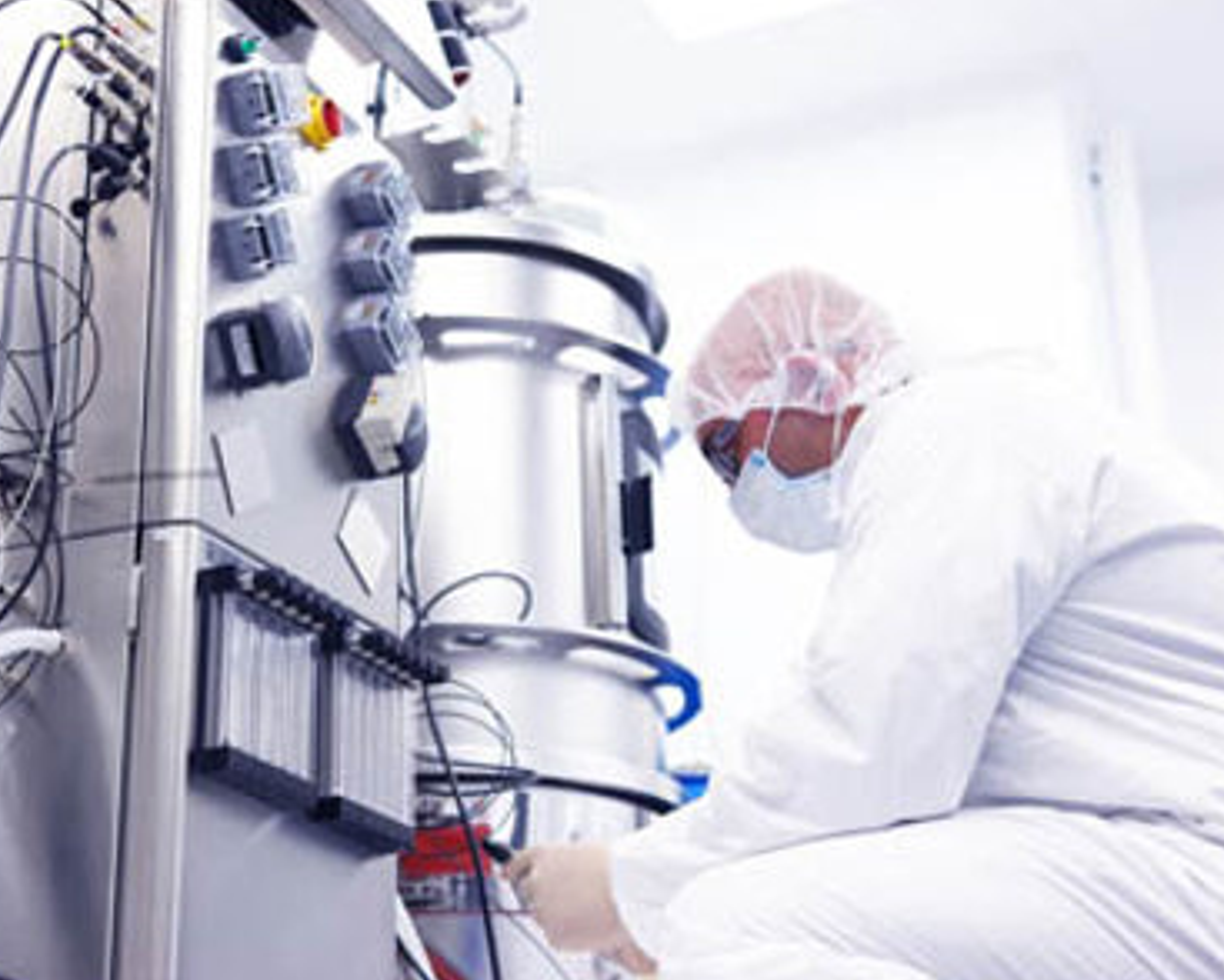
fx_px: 2175
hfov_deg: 31.2
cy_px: 457
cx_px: 427
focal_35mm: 60
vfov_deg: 25.4
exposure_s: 1/160
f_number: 2.5
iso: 100
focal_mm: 30
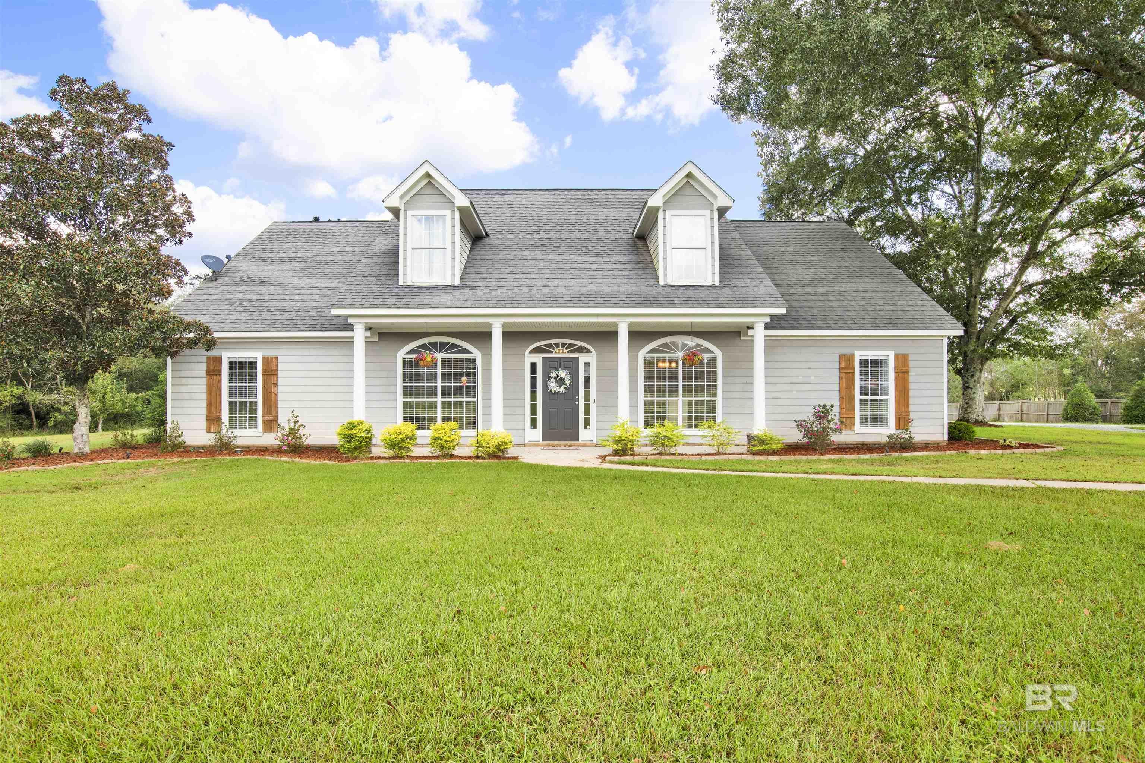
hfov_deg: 86.9
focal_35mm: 19
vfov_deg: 64.6
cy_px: 382
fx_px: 604
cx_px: 572
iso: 200
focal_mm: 19
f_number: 11
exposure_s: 1/60
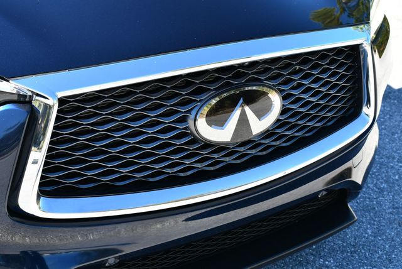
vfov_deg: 20.1
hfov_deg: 29.6
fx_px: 760
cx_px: 201
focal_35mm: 68
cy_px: 134
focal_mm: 34
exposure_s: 1/250
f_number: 5.6
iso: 220
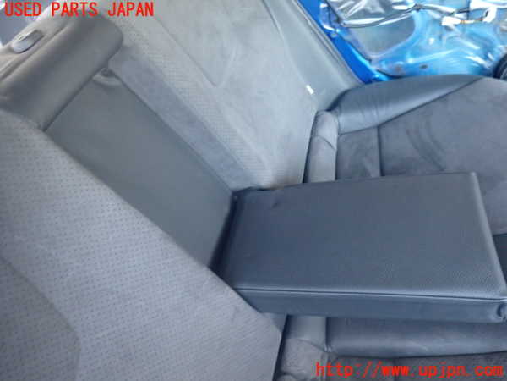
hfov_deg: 69.4
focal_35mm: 25
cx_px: 254
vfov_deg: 54.9
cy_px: 190
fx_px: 366
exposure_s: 1/30
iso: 640
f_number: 2
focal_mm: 4.5
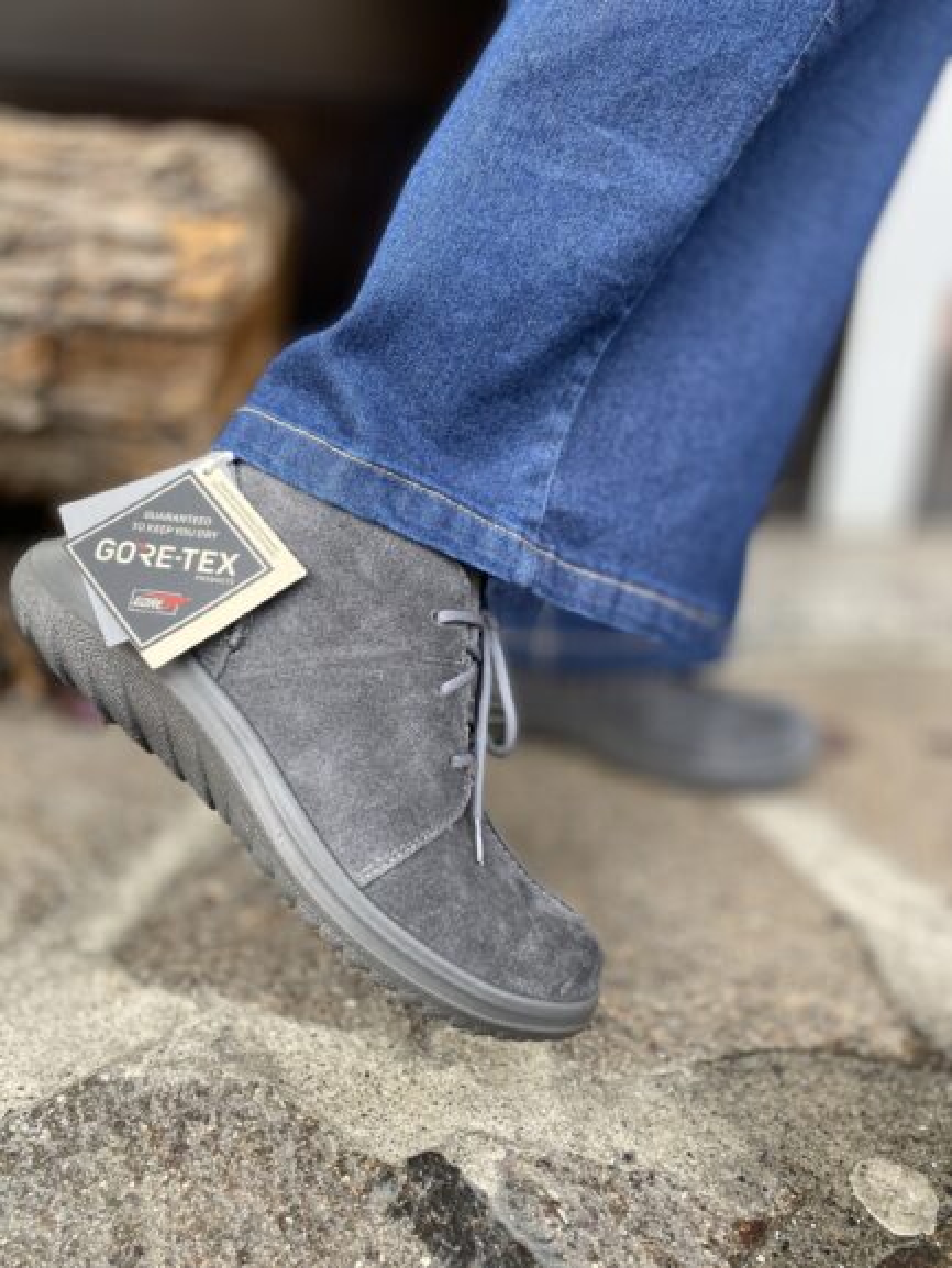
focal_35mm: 26
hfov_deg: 53.1
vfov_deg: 67.3
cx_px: 476
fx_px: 953
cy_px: 634
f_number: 1.8
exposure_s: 1/151
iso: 32
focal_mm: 4.25
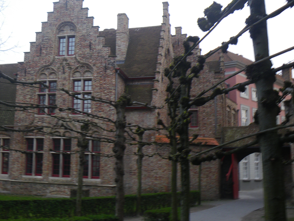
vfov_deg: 34.3
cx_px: 85
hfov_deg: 43.8
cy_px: 115
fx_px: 357
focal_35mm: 42
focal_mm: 5
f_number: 3.5
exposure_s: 1/50
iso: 50
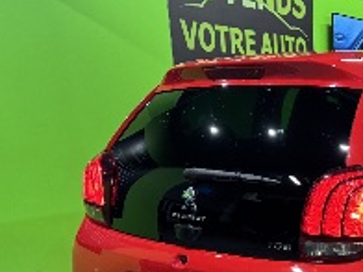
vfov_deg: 27.4
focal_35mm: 51
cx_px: 359
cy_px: 253
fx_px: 535
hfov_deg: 34.3
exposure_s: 1/50
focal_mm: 6.76
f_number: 1.78
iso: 400
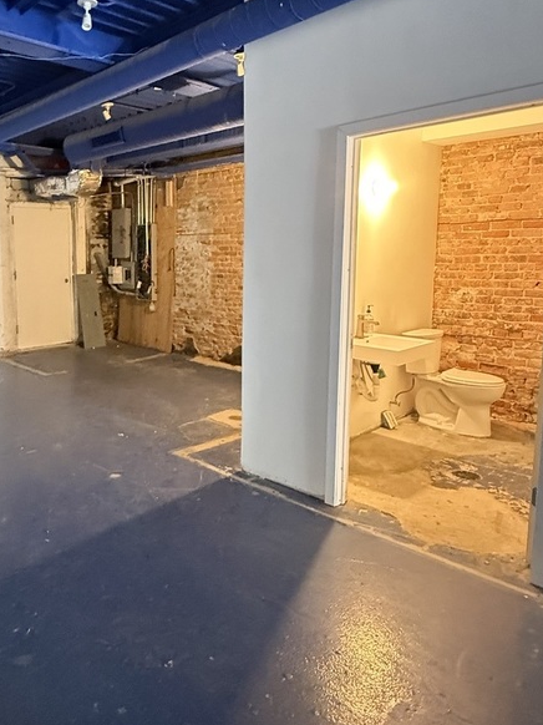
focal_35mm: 26
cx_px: 121
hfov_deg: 50.3
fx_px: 544
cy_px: 320
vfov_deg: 67.1
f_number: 2.2
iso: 1000
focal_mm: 2.22
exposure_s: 1/60
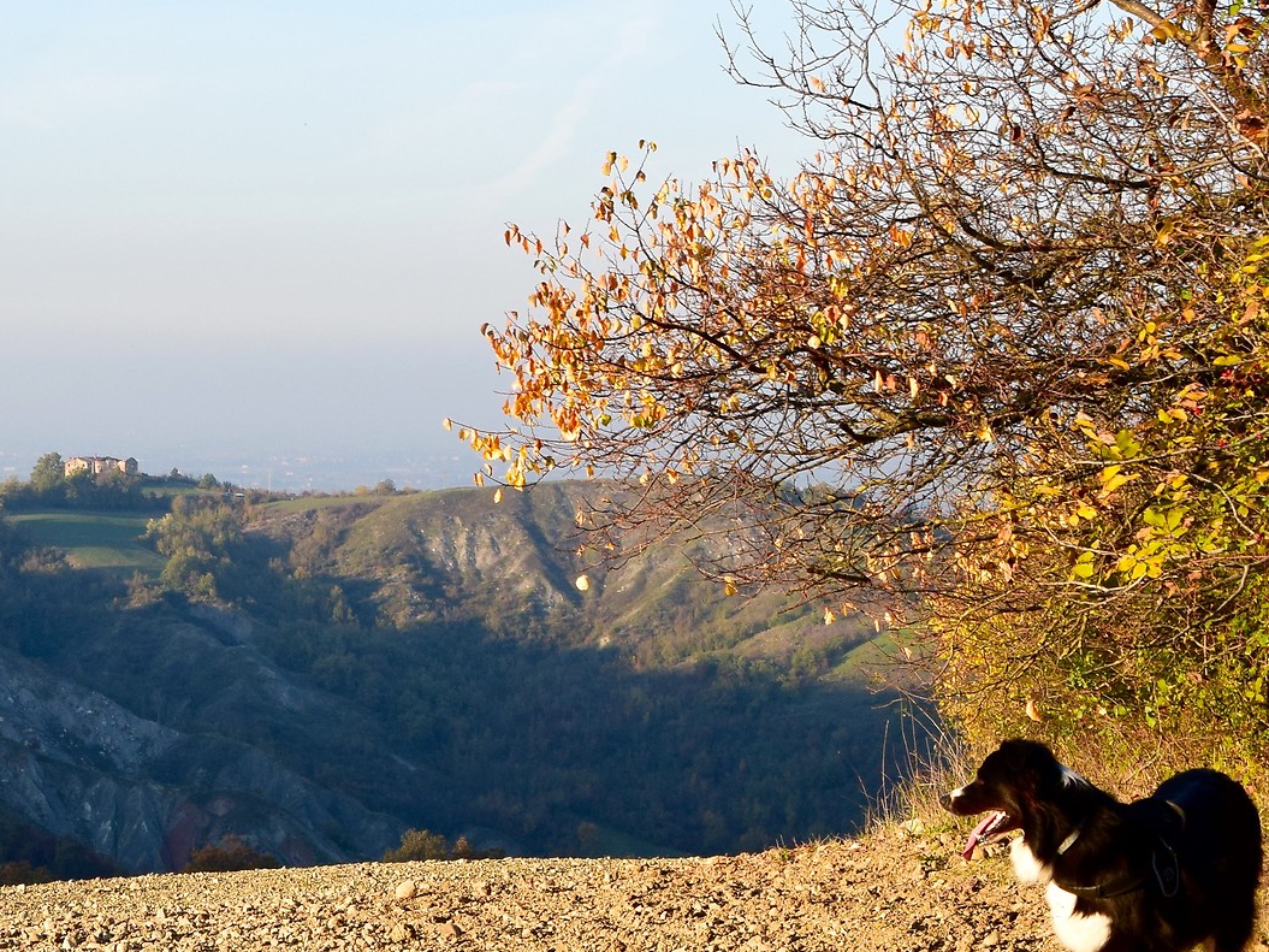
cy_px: 550
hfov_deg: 18.1
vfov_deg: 14.1
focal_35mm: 105
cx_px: -83
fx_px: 3849
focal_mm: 32
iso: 400
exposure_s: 1/250
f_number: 10
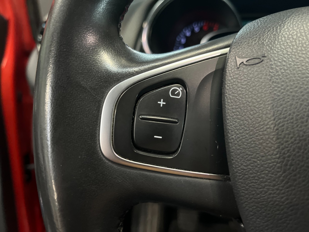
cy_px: 116
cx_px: 154
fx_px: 232
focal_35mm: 26
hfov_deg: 67.3
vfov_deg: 53.1
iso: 640
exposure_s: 1/25
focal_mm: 5.1
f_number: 1.6
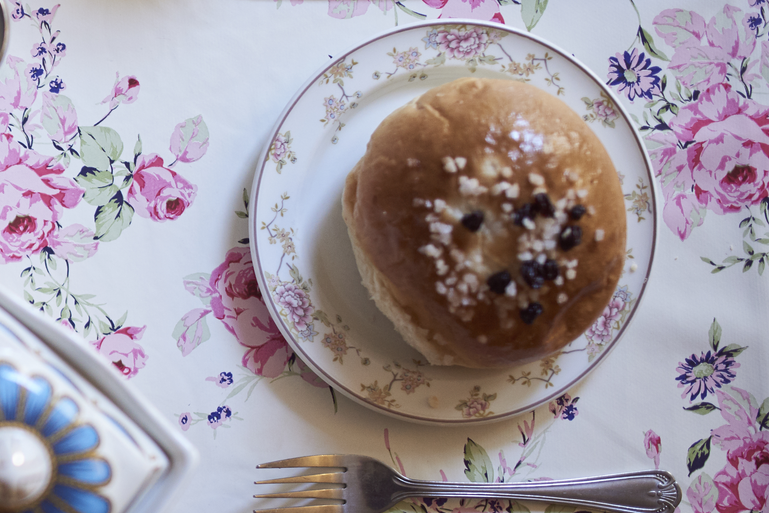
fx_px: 1987
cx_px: -226
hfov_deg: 20.1
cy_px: 261
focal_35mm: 93
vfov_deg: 14.7
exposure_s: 1/160
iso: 500
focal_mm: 35
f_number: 1.6
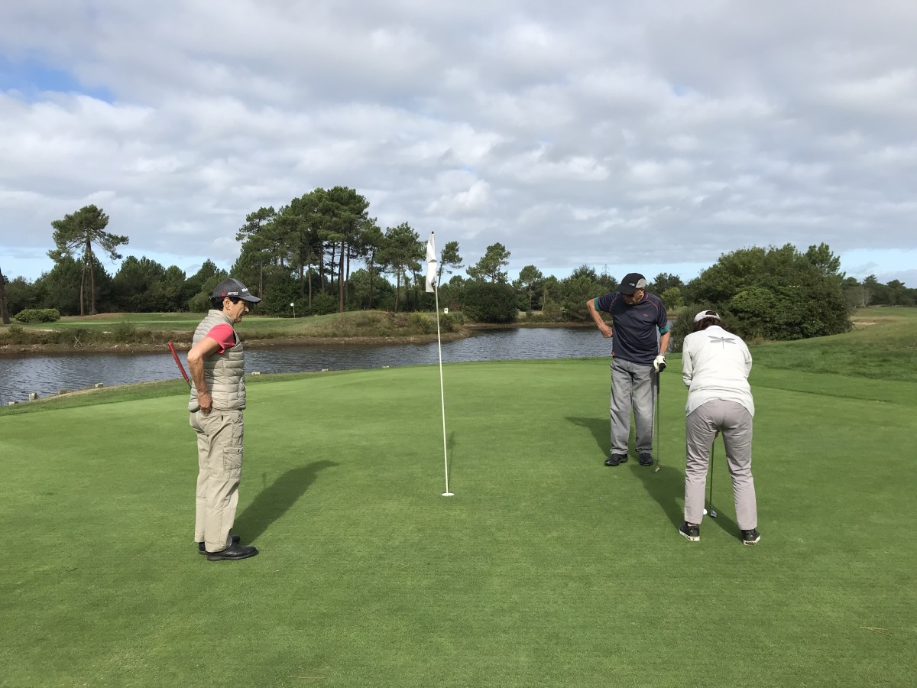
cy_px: 344
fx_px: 742
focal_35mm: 28
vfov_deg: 49.7
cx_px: 458
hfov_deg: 63.4
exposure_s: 1/2398
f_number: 1.8
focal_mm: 3.99
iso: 20
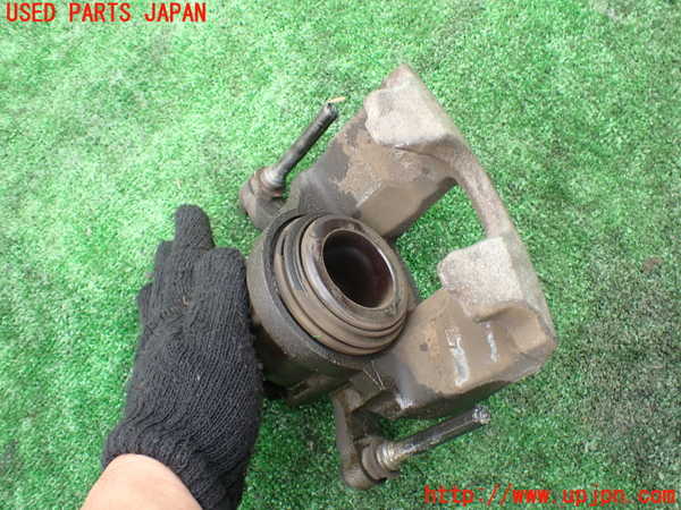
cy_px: 255
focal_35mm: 30
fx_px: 590
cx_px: 340
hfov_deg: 60.0
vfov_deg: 46.8
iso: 100
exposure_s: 1/125
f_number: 2.3
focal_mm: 5.4
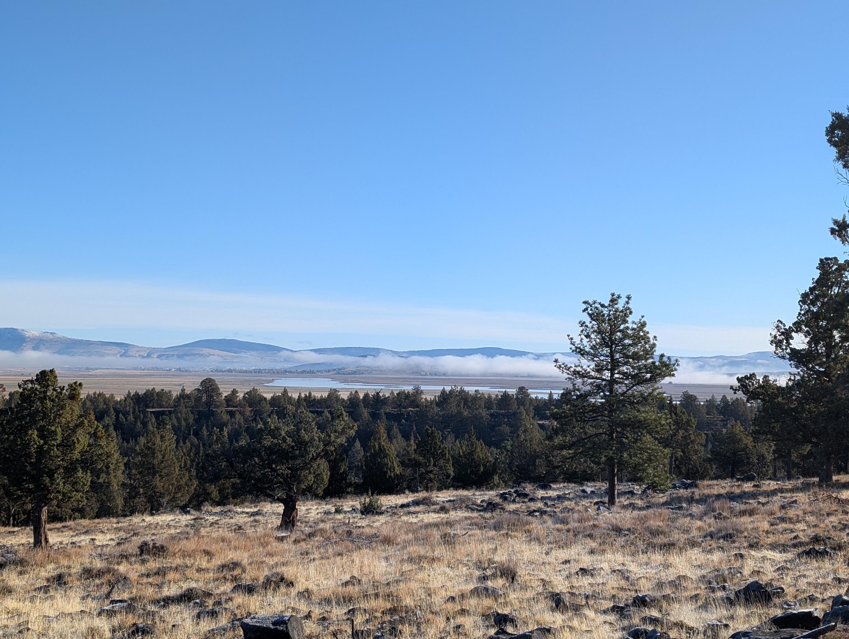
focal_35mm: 49
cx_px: 424
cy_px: 320
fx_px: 1203
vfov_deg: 29.7
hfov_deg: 38.9
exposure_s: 1/1147
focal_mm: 6.9
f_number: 1.68
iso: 23
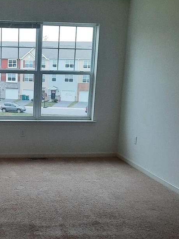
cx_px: 24
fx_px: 435
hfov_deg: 22.8
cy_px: 171
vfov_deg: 30.4
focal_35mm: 63
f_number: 2
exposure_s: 1/60
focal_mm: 4.6
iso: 160
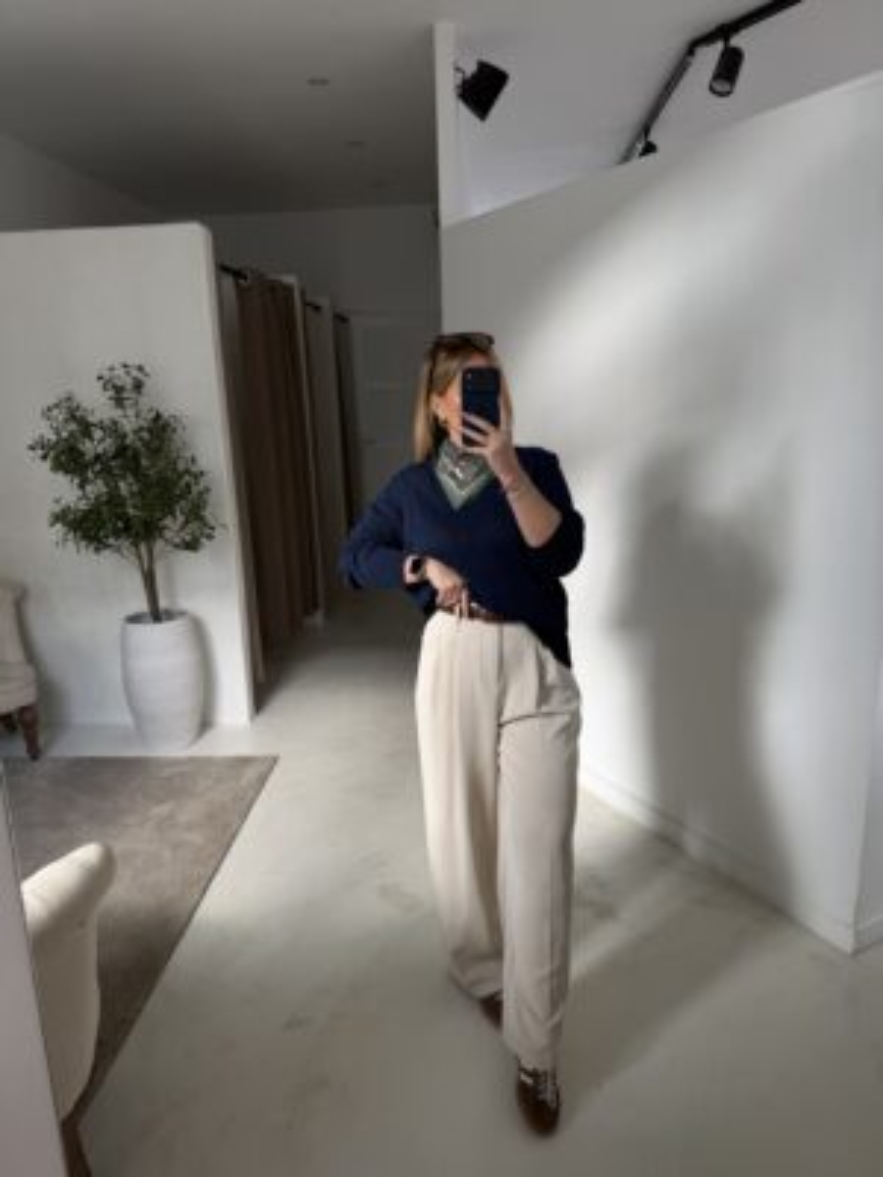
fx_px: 816
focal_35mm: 24
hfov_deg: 56.8
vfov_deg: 71.6
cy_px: 588
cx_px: 442
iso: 100
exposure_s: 1/121
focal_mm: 6.76
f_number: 1.78
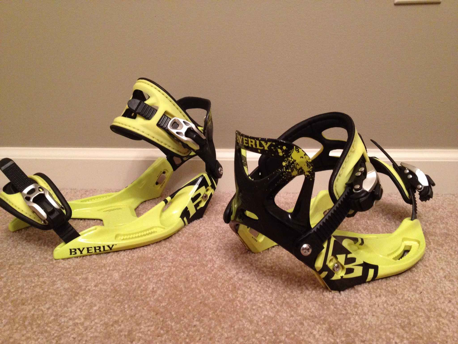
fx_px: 463
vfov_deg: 40.7
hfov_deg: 52.6
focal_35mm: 35
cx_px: 229
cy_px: 172
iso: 320
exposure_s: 1/20
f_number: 2.4
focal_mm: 4.28
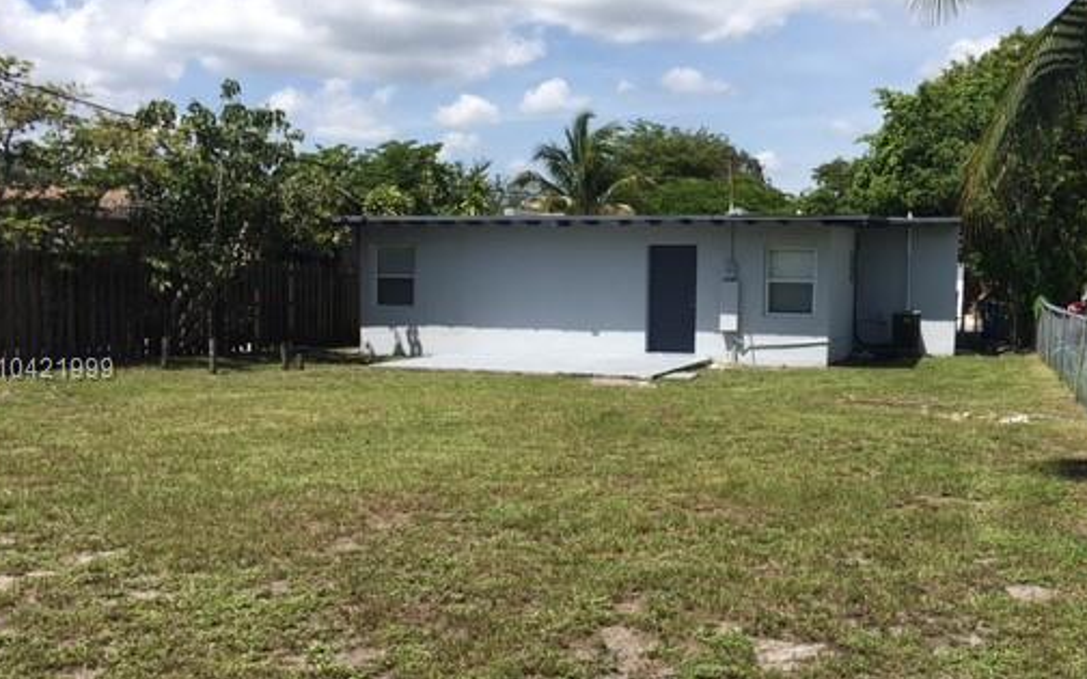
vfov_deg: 32.7
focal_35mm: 39
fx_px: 1155
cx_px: 662
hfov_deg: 50.0
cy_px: 371
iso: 25
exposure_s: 1/2137
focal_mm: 4.15
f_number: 2.2
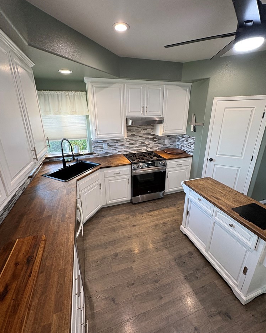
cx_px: 131
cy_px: 161
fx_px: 148
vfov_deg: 96.8
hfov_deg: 84.0
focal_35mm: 15
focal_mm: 2.22
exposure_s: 1/60
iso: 125
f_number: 2.2
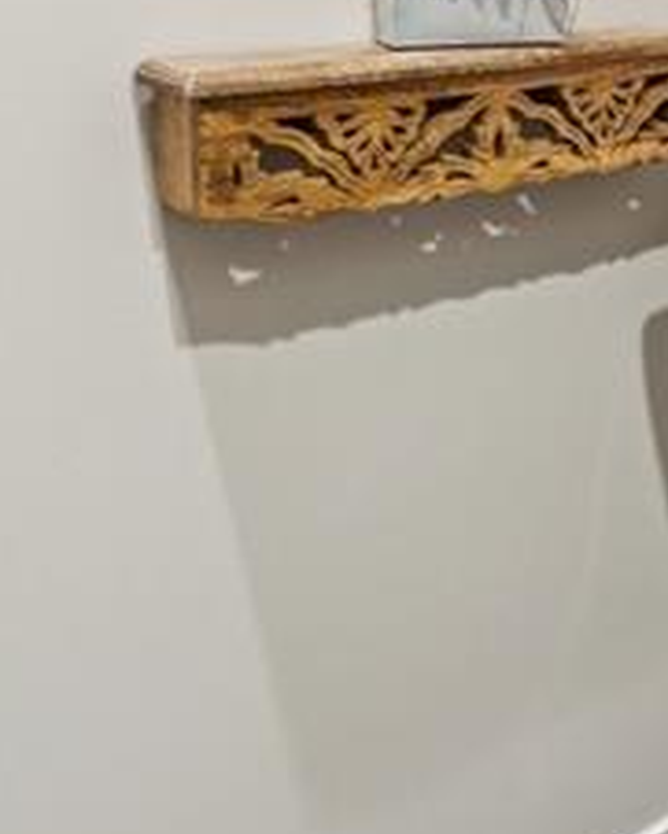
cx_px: 790
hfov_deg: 26.6
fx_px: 1260
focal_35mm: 51
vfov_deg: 32.7
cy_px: -55
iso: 400
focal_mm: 16
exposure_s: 1/1.67
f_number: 8
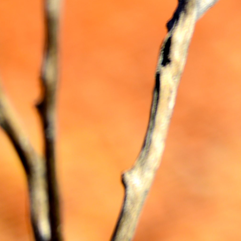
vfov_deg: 0.8
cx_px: 372
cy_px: -215
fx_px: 17778
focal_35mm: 2257
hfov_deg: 0.8
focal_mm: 450
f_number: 6.3
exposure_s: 1/250
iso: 63
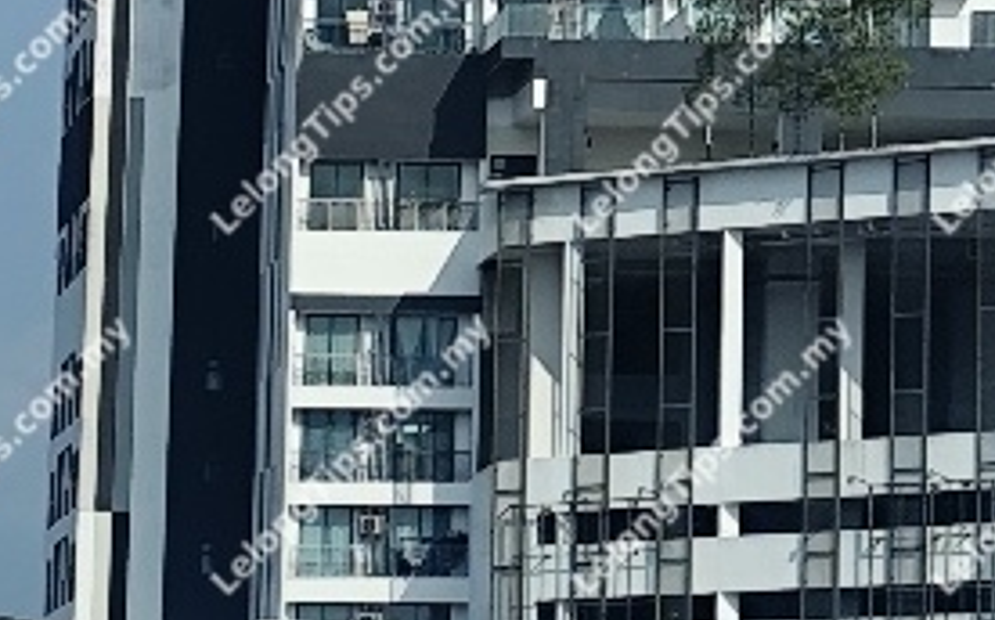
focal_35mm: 220
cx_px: 1332
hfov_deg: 9.4
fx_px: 5961
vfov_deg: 5.8
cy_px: -566
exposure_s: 1/640
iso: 50
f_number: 1.65
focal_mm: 6.14
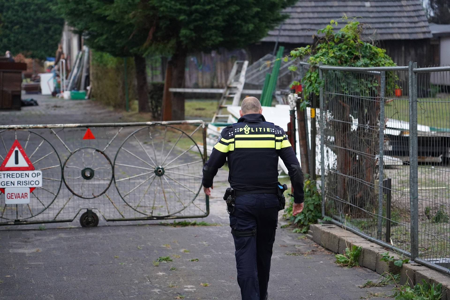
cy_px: 150
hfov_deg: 19.5
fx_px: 1312
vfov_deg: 13.0
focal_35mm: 105
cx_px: 225
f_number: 4
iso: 4000
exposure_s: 1/160
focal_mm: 105
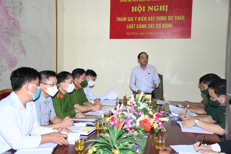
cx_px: 116
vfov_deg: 34.2
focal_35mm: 39
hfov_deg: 49.6
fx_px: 250
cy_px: 77
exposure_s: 1/200
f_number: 4
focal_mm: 26
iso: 320
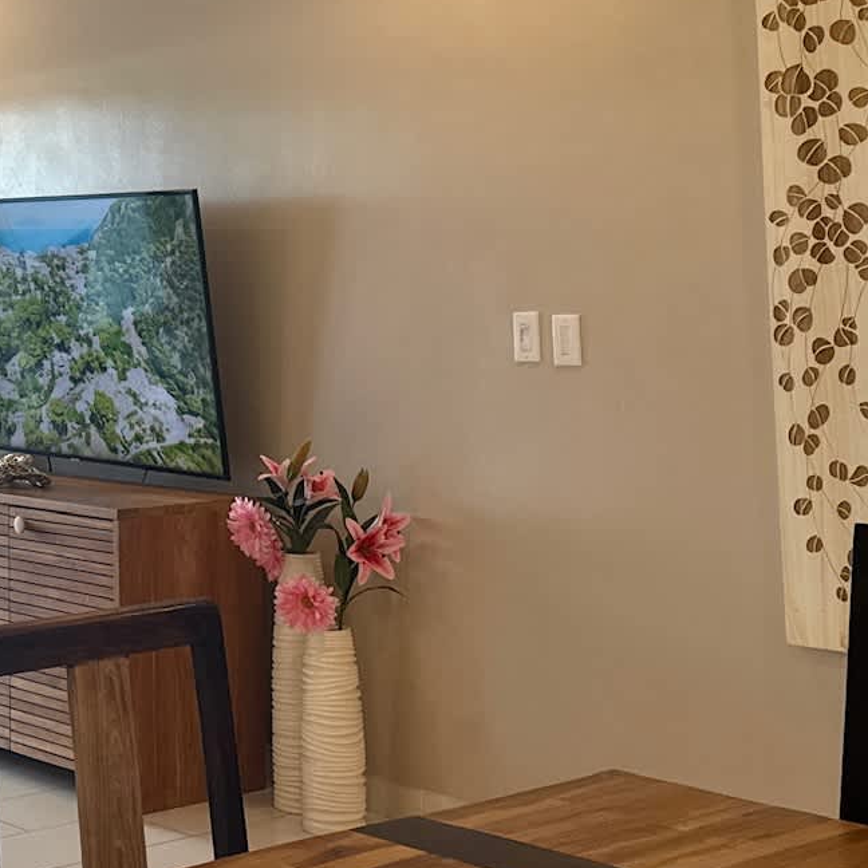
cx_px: 121
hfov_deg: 25.1
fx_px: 1901
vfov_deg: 25.4
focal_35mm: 67
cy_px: 197
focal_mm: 6.8
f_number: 1.8
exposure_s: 1/233
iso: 160
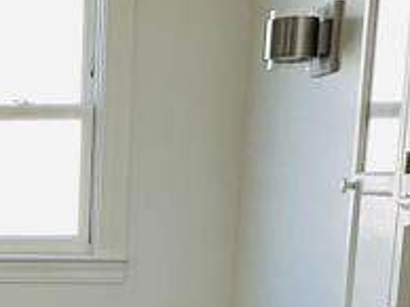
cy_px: 328
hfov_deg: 23.8
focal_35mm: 74
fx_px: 875
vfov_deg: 19.1
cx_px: -97
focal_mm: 2.22
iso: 40
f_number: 2.2
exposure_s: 1/99
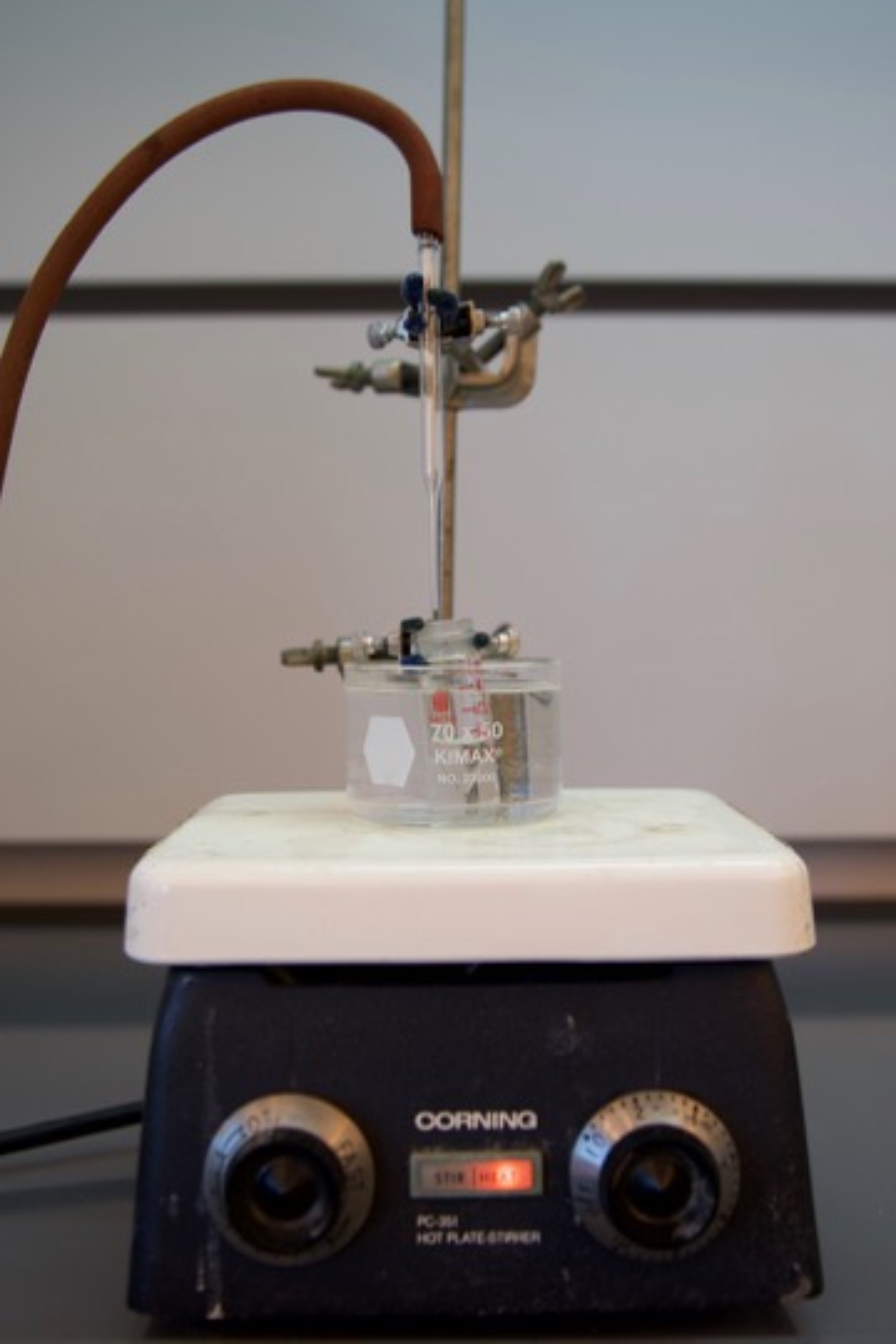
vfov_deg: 53.1
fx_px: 1344
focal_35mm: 36
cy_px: 672
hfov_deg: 36.9
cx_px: 448
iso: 100
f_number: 2.8
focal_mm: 24
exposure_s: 1/125
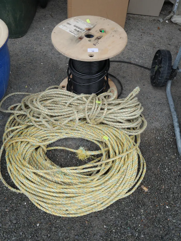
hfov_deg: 41.8
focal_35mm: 34
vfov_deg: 53.9
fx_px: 237
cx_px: 90
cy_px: 120
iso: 200
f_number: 4.5
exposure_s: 1/160
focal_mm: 17
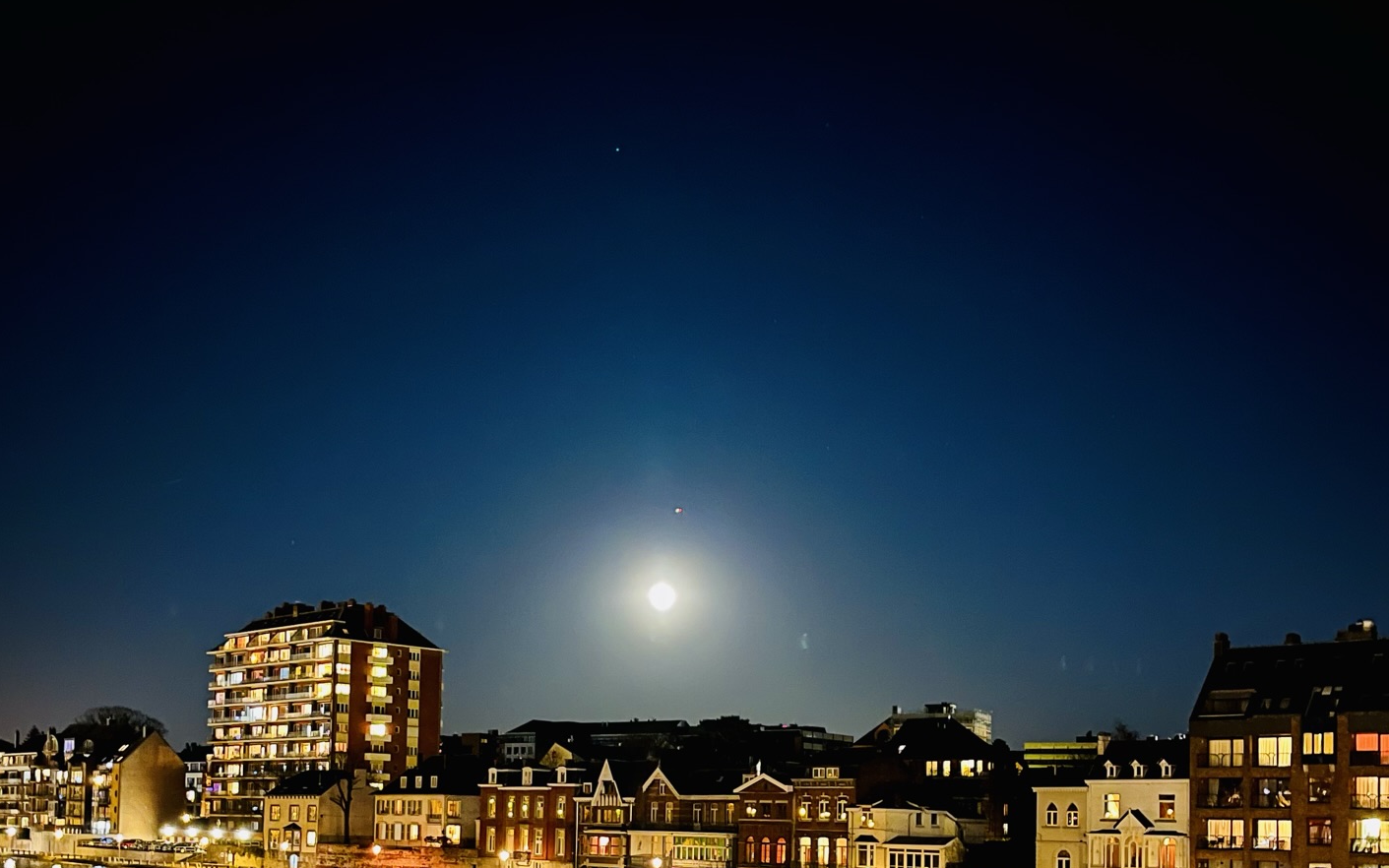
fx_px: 1514
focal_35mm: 40
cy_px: 739
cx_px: 671
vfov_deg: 30.9
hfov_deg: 49.3
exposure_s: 1/2
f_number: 1.6
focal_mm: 5.1
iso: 400
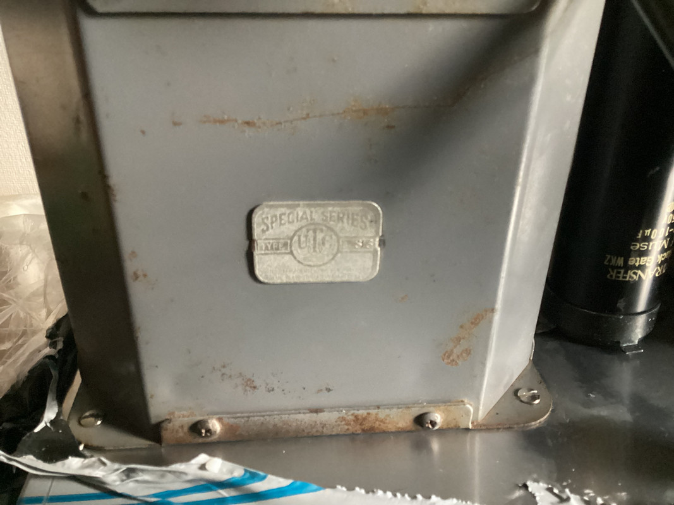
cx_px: 337
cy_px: 252
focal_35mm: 31
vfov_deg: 45.4
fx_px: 604
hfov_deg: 58.4
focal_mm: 3.3
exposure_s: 1/20
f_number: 2.4
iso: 640
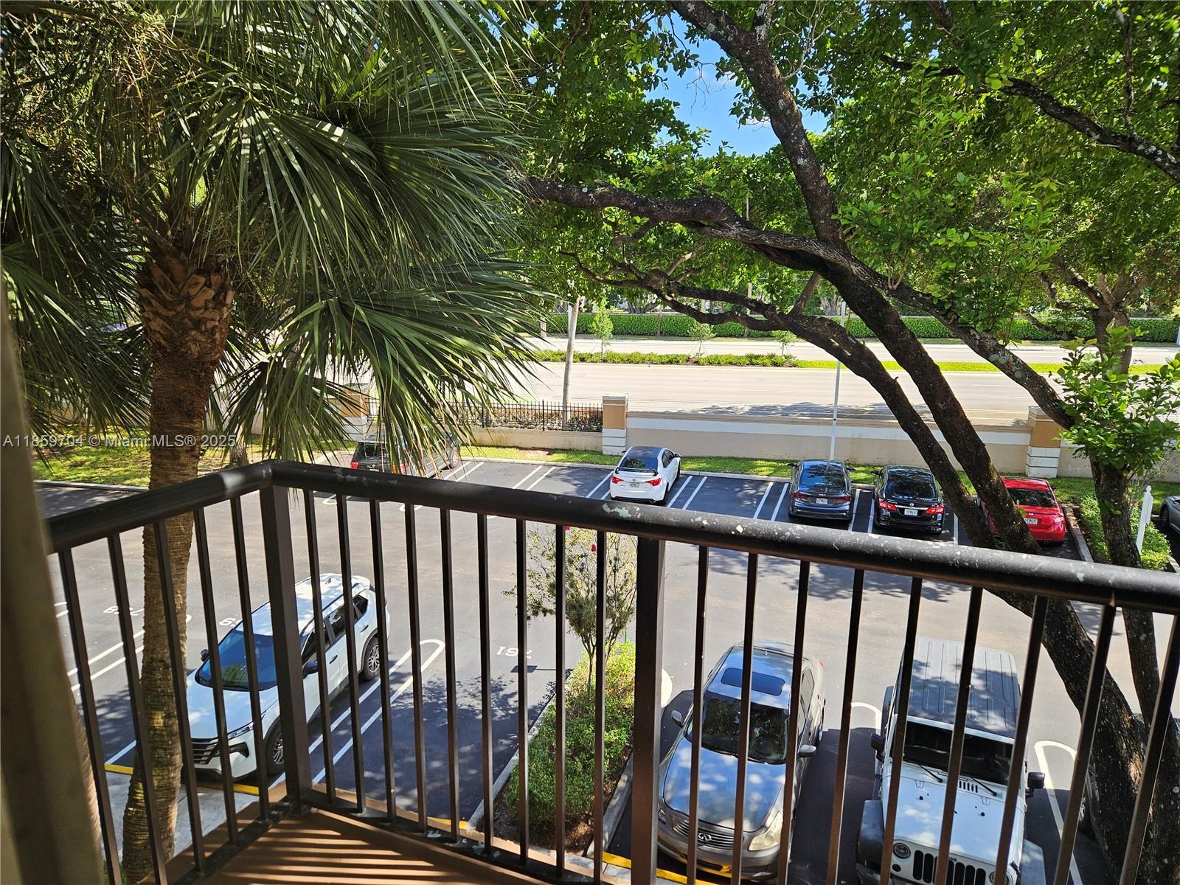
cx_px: 590
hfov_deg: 73.9
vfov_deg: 58.9
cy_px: 442
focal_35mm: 23
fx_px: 784
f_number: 1.8
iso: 25
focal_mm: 5.4
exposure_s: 1/229
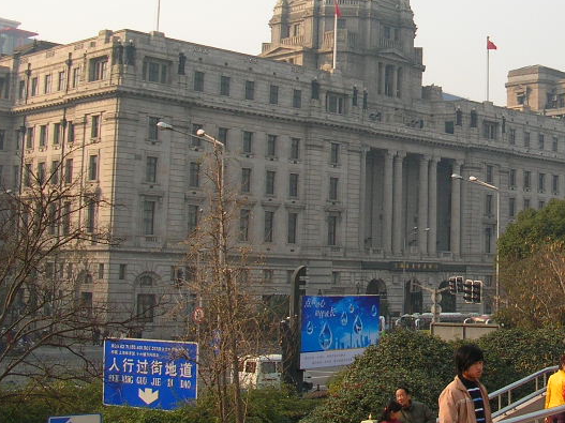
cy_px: 133
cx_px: 488
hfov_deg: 27.7
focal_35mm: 68
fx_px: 1110
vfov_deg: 21.5
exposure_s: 1/448
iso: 50
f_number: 2.8
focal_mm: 5.8
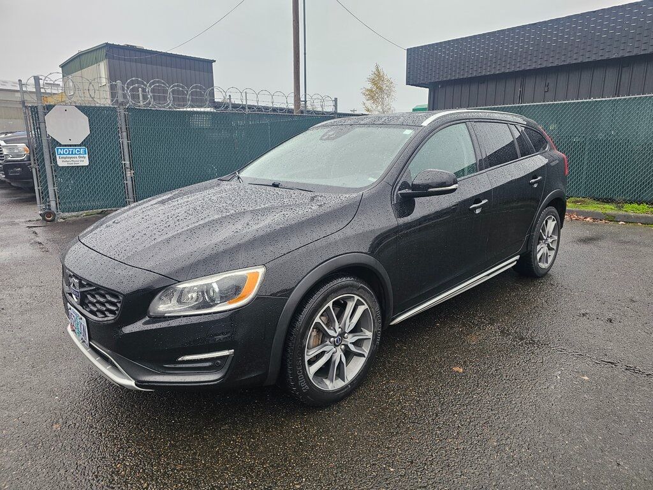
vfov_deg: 58.9
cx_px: 326
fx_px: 434
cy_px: 245
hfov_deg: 73.9
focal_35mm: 23
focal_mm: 6.3
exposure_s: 1/120
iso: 100
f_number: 1.7
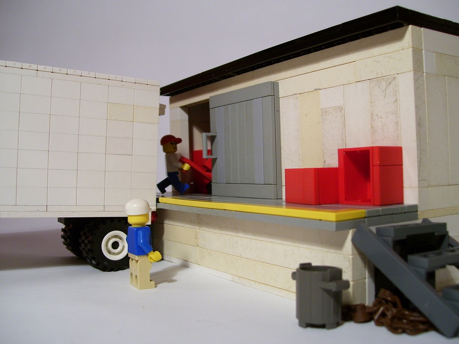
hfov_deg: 50.1
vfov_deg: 38.7
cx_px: 230
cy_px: 172
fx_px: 491
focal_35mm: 37
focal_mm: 6
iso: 100
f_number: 2.7
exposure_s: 1/30
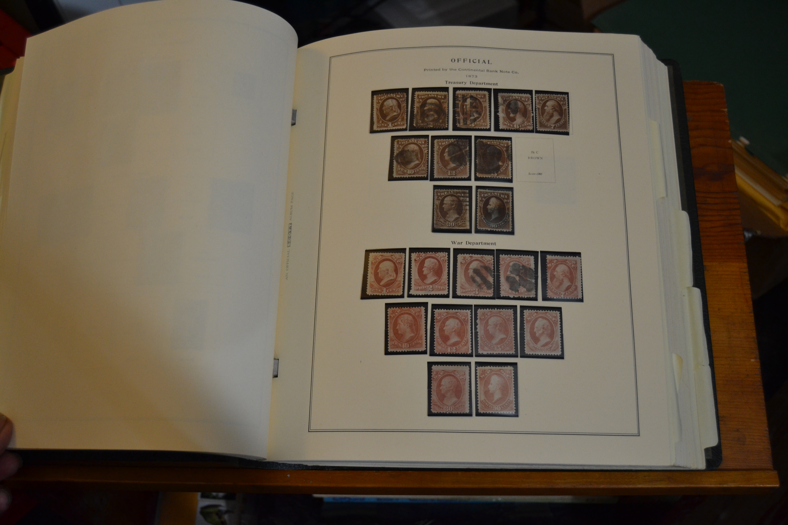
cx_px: 394
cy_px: 262
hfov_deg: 53.1
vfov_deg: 36.9
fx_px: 788
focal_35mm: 36
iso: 900
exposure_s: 1/60
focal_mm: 24
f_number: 3.8
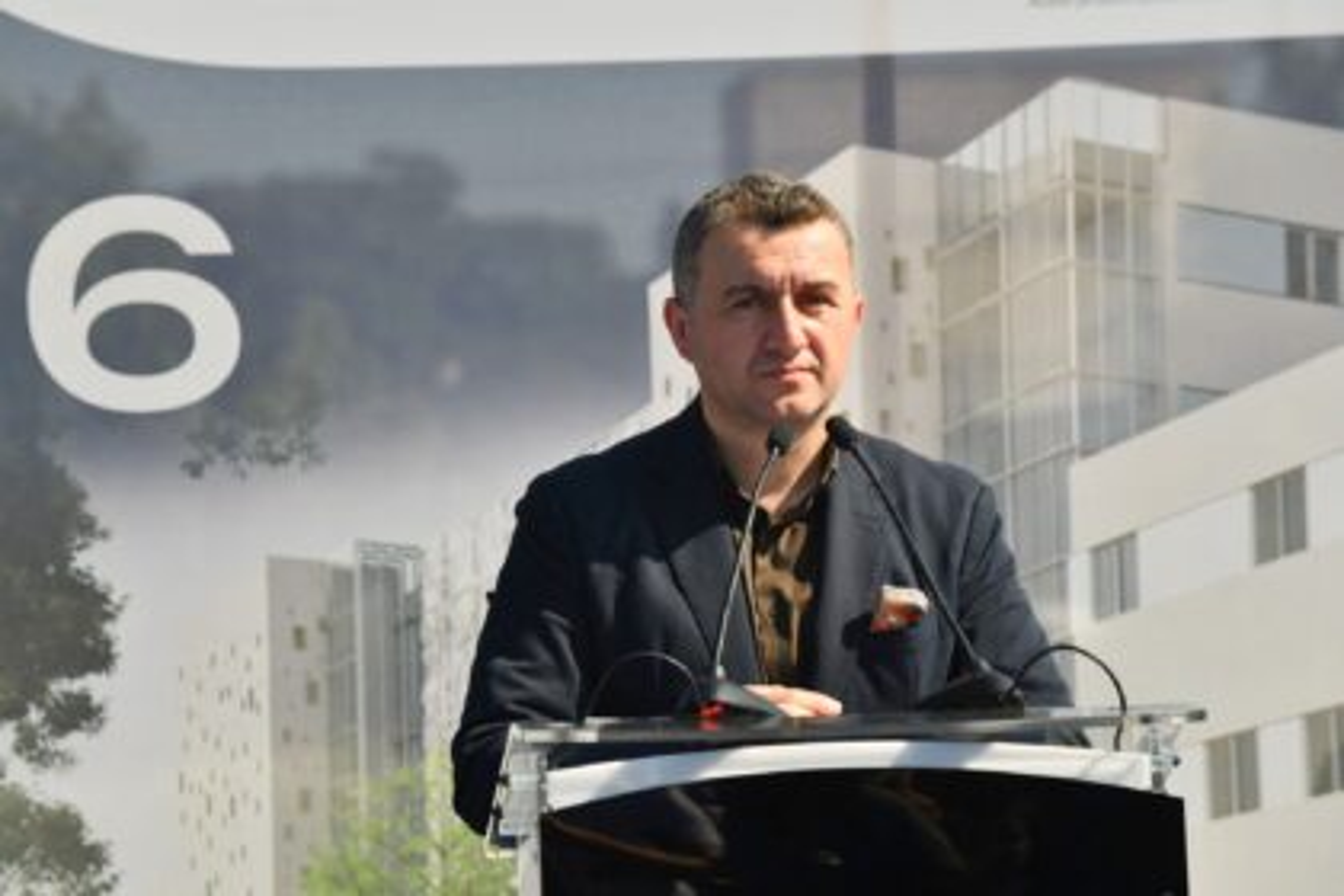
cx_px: 672
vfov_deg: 6.9
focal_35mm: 200
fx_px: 7466
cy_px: 448
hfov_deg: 10.3
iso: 100
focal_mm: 200
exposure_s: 1/400
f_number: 8
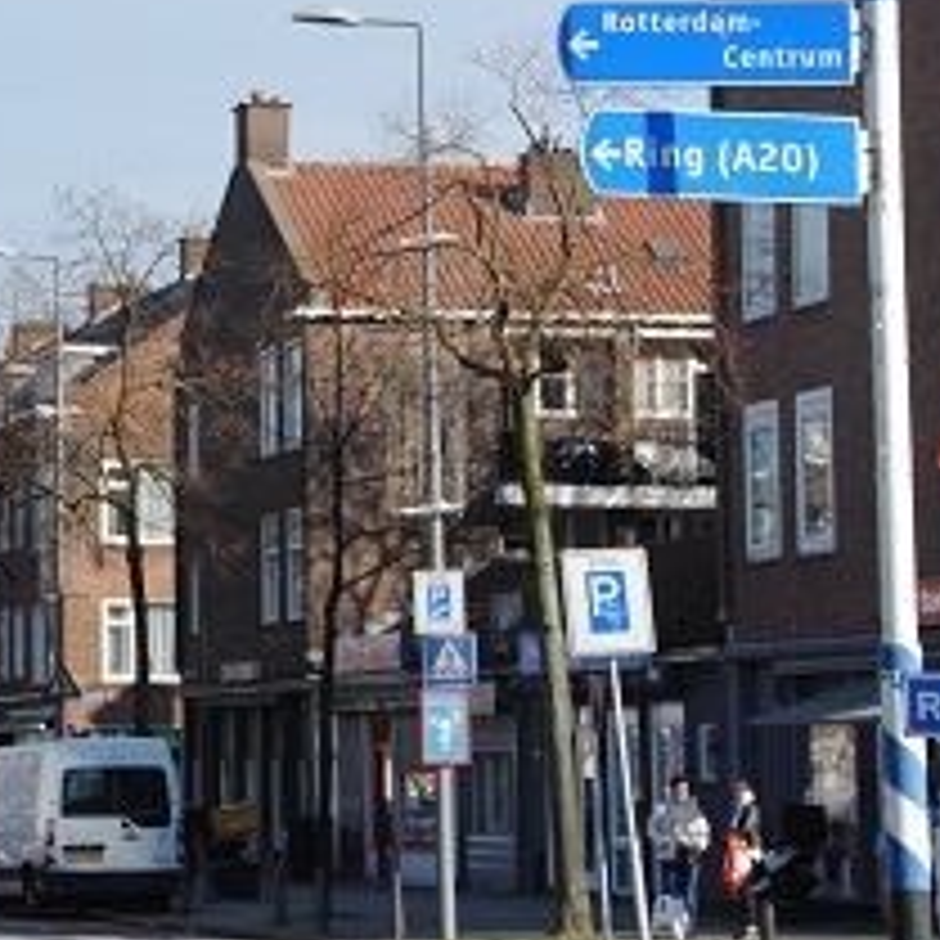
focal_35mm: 154
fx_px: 4731
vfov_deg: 11.3
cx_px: 130
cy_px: 259
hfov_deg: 11.3
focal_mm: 42
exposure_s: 1/250
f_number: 8
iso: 100
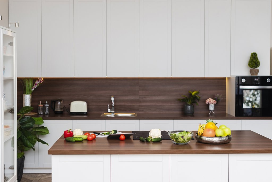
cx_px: 136
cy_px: 91
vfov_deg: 27.0
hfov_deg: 39.6
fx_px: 378
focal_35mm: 50
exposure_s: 1/160
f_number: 3.2
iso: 250
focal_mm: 50
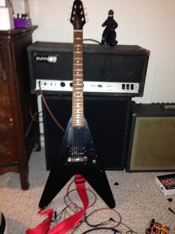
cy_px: 117
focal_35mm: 33
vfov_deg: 55.4
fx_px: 222
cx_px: 88
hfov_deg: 42.9
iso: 400
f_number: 2.4
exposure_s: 1/16
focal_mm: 4.13
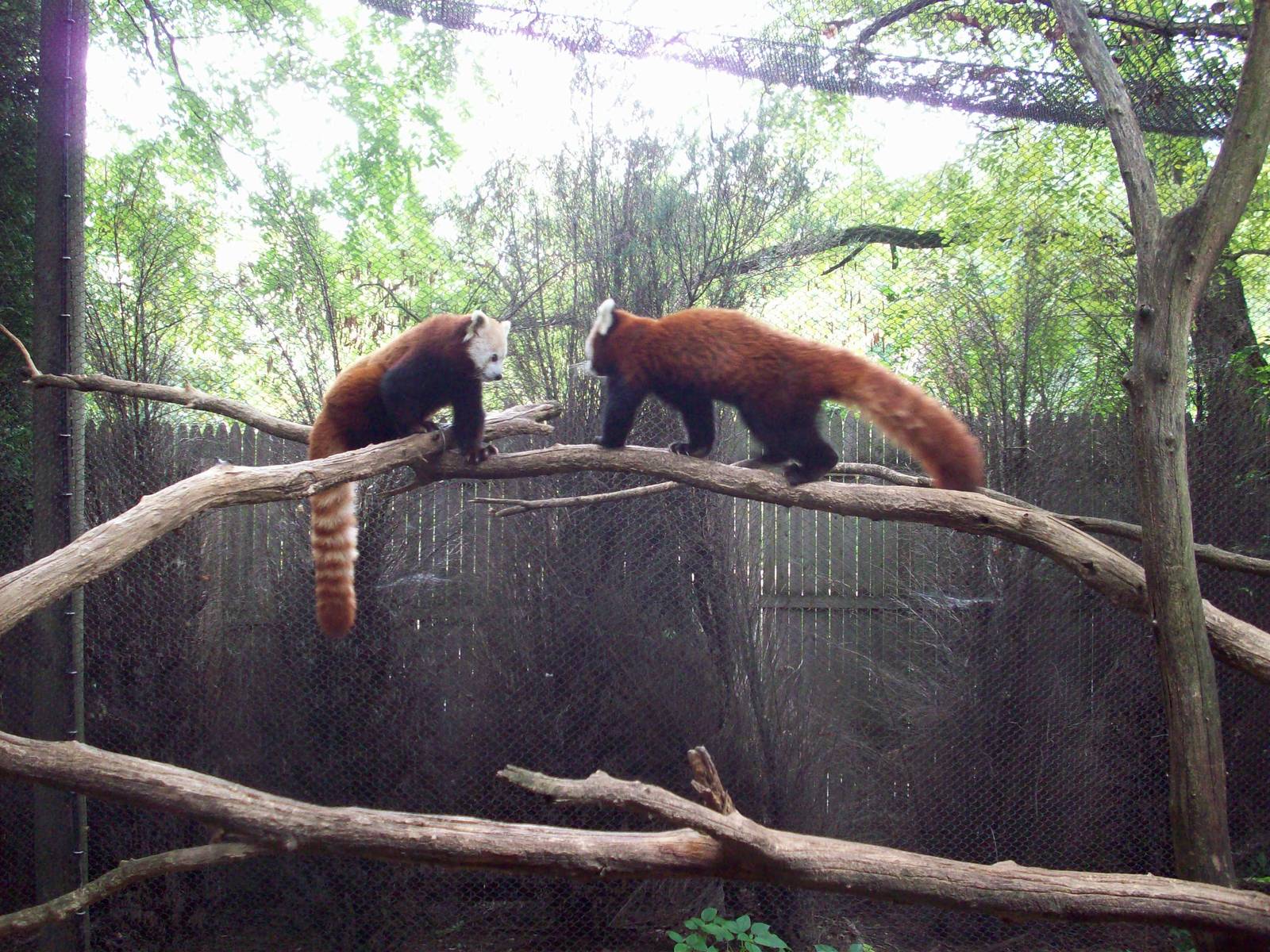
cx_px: 635
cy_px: 476
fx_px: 1357
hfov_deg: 50.1
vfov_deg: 38.7
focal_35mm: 37
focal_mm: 6.2
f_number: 2.8
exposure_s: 1/45
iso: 157
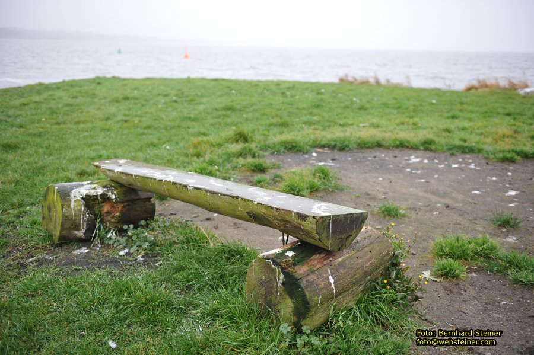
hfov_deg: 50.7
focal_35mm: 38
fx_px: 563
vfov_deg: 35.0
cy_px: 178
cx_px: 267
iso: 200
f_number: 3.2
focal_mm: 38
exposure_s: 1/100
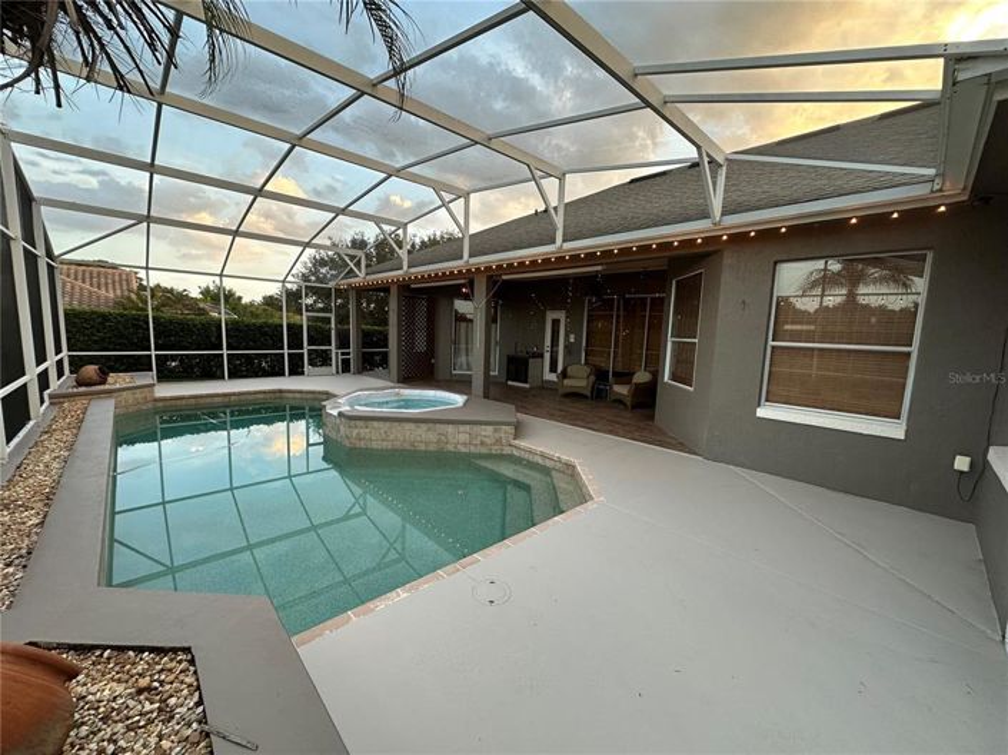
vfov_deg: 85.6
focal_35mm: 14
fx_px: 407
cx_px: 504
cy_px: 378
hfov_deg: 102.1
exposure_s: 1/120
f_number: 2.2
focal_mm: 2.22
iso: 200
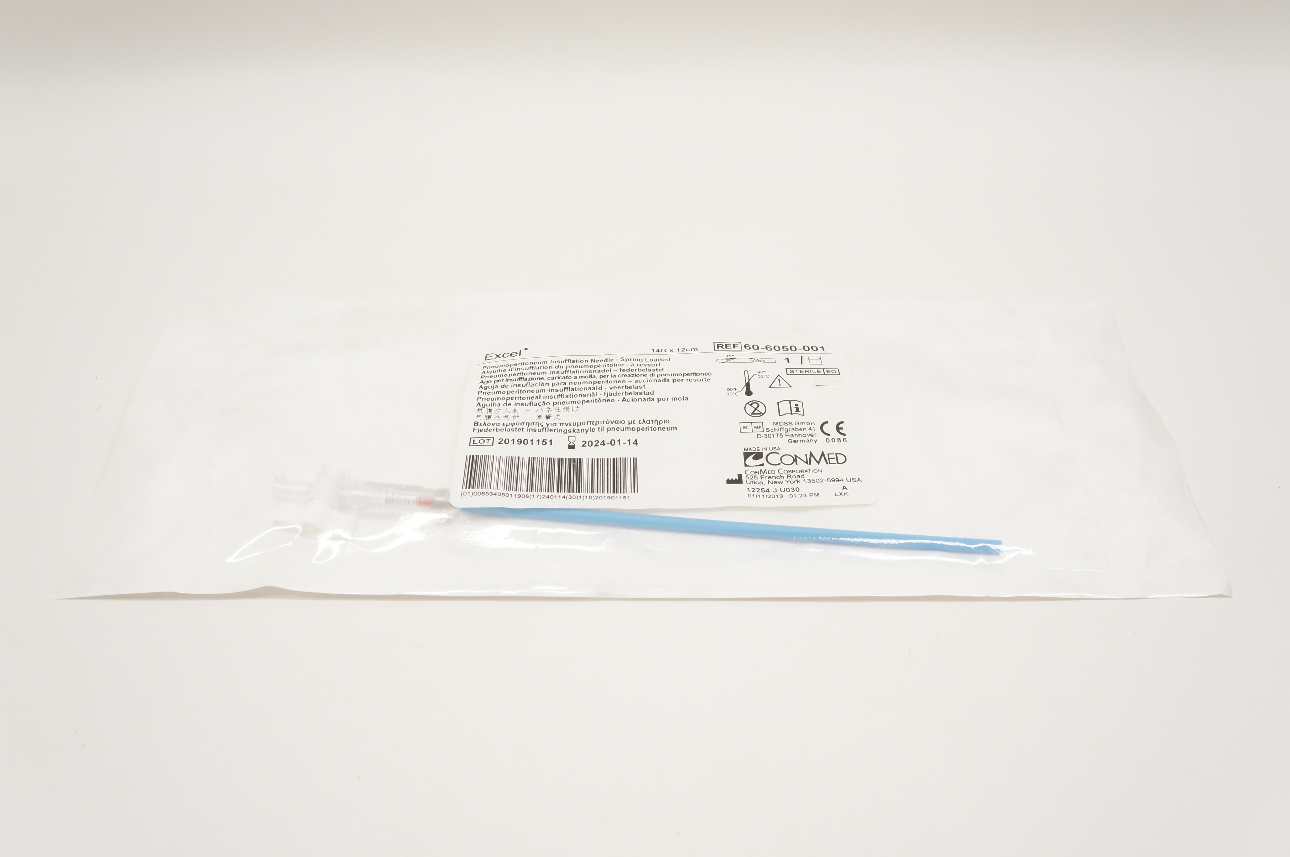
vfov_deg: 43.5
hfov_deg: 62.0
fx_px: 1074
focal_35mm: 30
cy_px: 428
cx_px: 645
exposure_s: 1/60
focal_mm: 20
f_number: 6.3
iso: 400
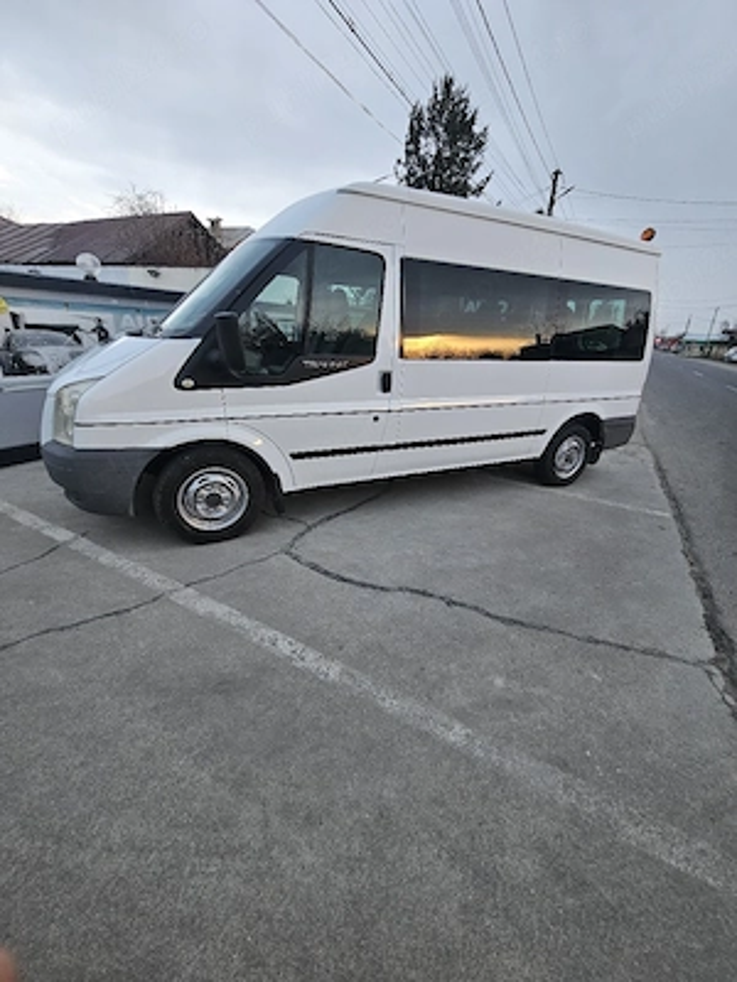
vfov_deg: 106.2
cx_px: 368
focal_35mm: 13
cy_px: 491
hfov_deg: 89.9
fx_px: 369
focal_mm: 2.2
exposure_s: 1/70.9
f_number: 2.2
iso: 80
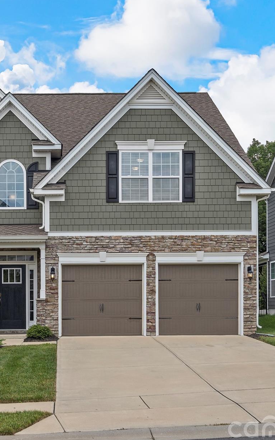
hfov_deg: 24.1
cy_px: 215
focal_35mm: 53
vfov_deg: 38.2
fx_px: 636
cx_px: 63
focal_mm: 31
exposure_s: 1/400
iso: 200
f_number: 8
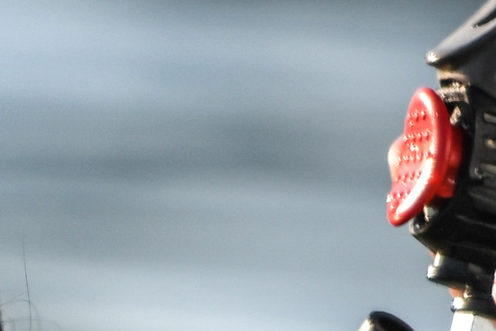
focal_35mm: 1833
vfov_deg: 0.8
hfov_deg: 1.1
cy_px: 822
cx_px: -313
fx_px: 25261
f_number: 2.8
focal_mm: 200
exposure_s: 1/1600
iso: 160
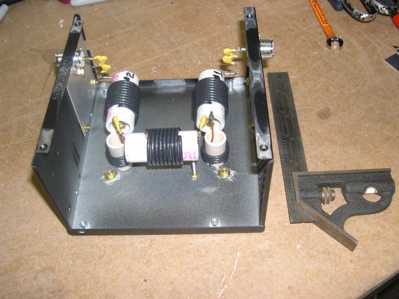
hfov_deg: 49.0
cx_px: 200
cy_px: 150
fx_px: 438
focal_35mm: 38
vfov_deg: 37.7
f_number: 2.8
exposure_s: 1/60
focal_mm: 8
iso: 100
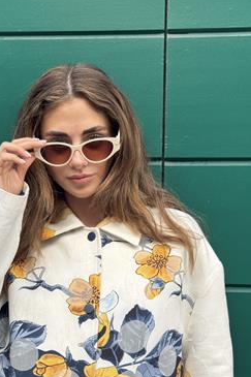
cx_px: 89
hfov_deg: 18.6
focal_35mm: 73
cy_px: 211
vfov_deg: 27.7
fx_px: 764
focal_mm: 6.76
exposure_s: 1/368
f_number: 1.78
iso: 64
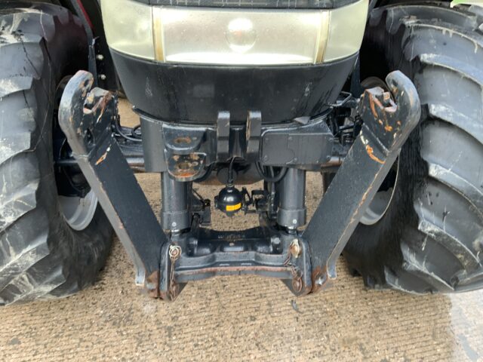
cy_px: 181
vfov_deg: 48.2
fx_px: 405
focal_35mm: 29
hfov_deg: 61.7
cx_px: 242
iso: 64
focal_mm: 3
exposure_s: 1/70
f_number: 1.8
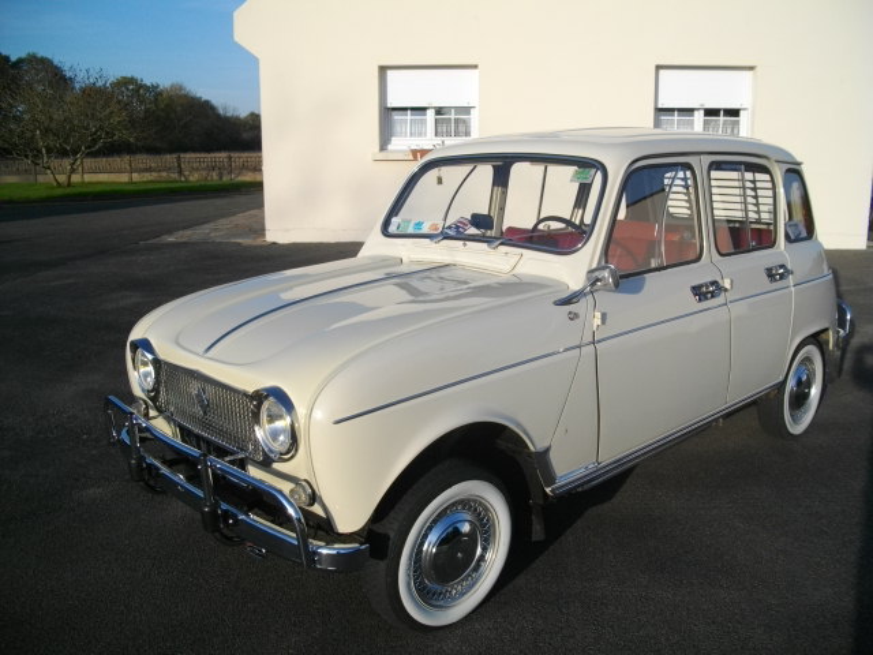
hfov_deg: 58.4
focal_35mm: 31
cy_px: 328
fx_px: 782
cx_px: 436
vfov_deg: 45.4
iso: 100
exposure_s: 1/160
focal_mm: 5.7
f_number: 8.8
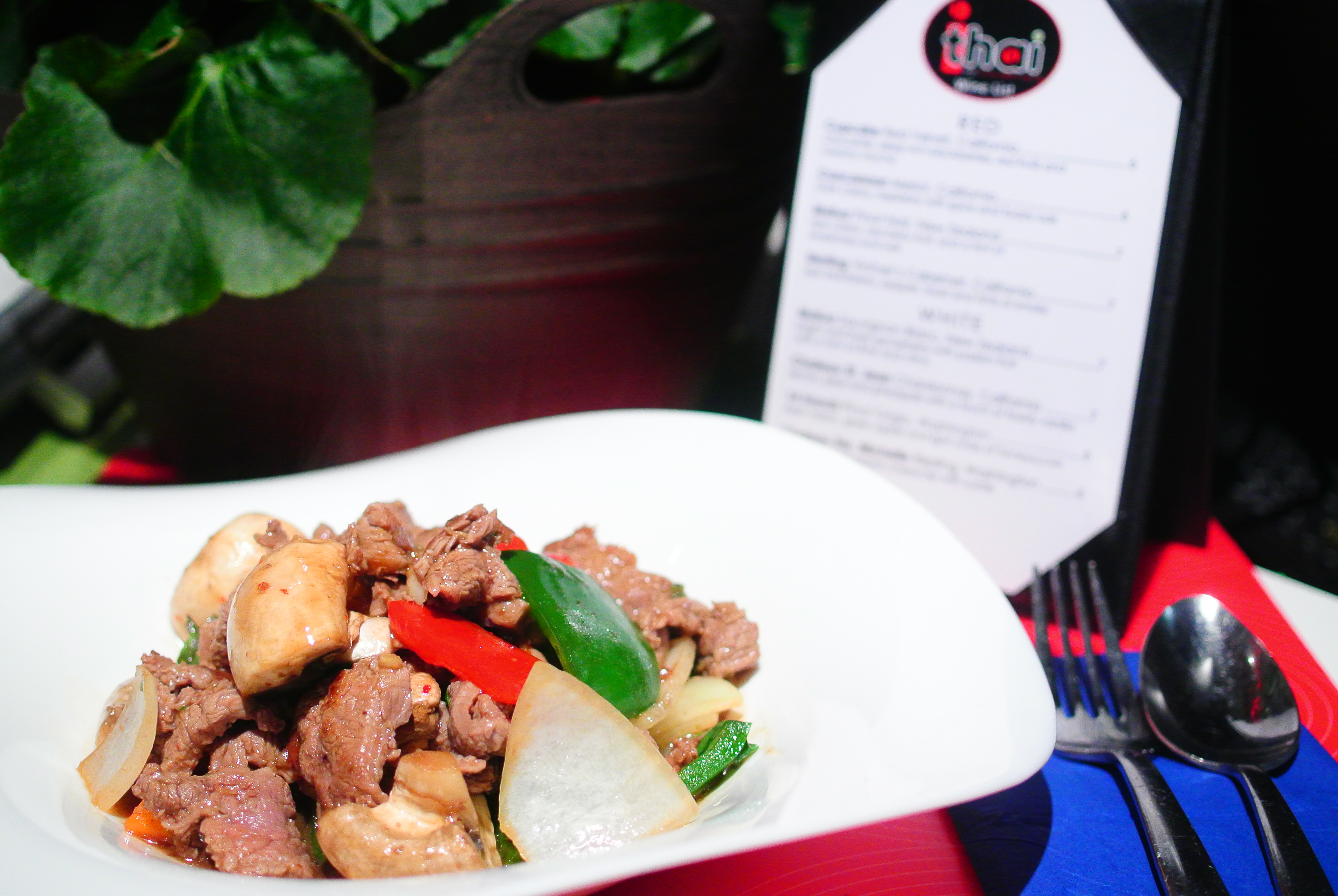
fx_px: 1823
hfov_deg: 40.3
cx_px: 669
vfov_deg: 27.6
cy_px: 448
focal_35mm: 49
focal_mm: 18.5
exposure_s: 1/500
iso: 800
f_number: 2.2
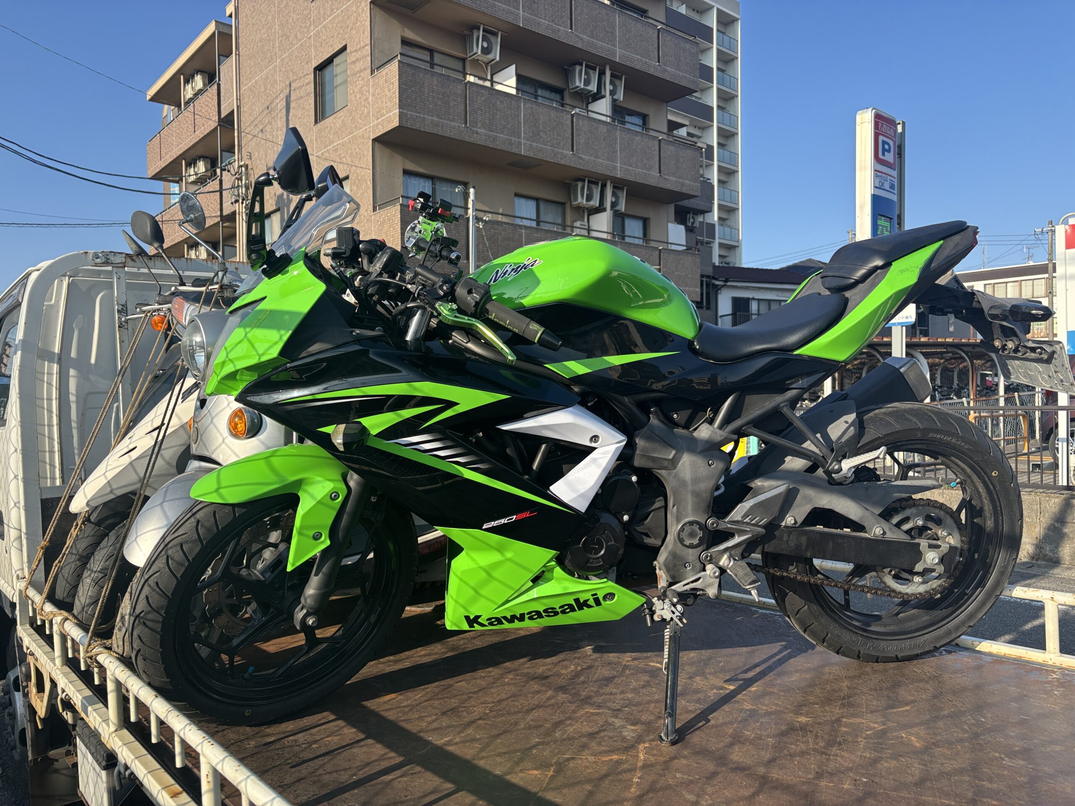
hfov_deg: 67.3
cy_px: 403
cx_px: 538
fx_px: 807
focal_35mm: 26
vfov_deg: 53.1
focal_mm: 5.96
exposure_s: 1/1590
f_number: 1.6
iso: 50
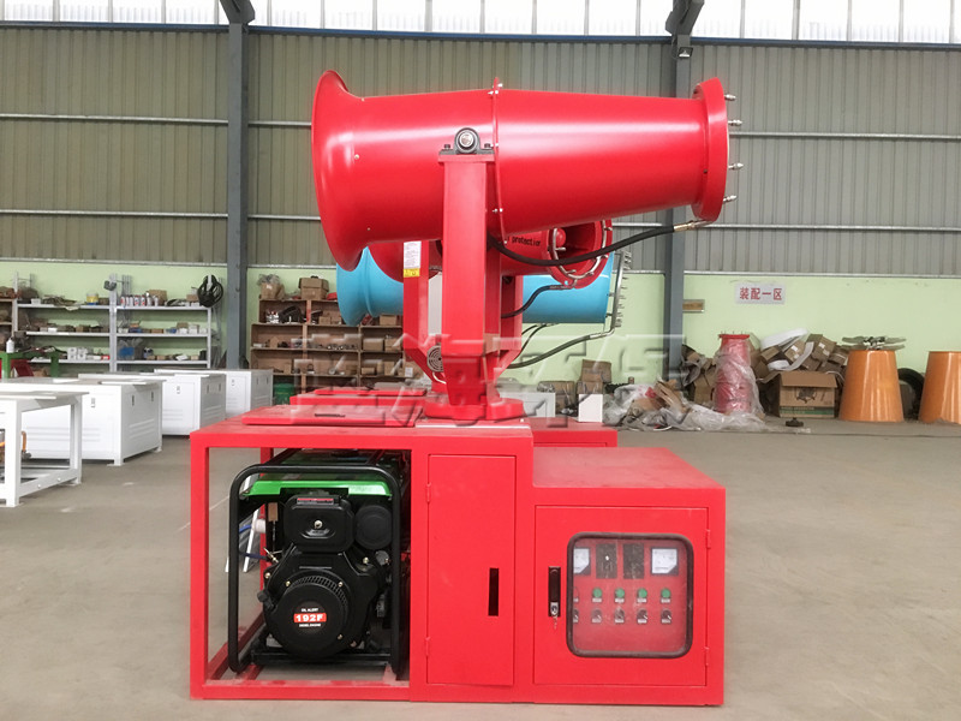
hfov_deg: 61.7
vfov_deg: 48.2
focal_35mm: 29
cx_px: 480
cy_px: 360
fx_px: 805
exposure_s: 1/17
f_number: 2.2
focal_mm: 4.15
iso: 250
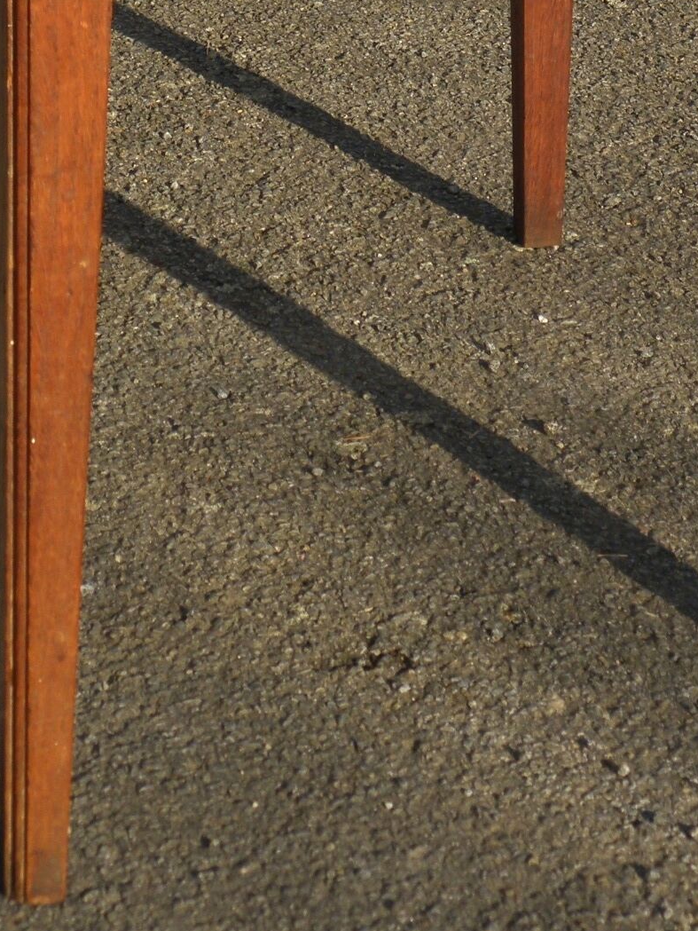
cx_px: 494
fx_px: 3871
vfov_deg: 13.4
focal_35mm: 144
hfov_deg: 10.3
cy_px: -92
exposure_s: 1/320
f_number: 4.1
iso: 100
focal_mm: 10.6
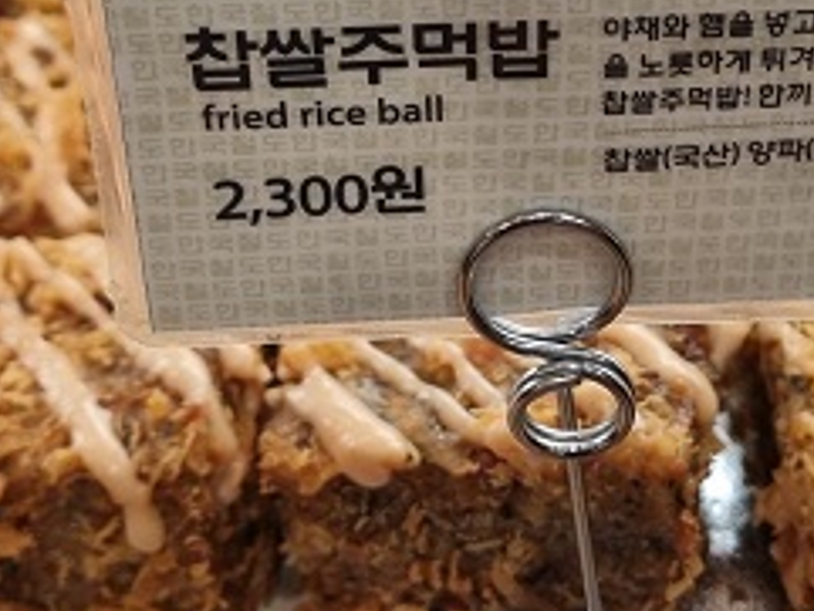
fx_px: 1694
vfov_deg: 20.3
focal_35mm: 72
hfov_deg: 27.0
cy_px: 154
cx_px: 497
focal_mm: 5.4
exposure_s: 1/120
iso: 125
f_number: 1.8
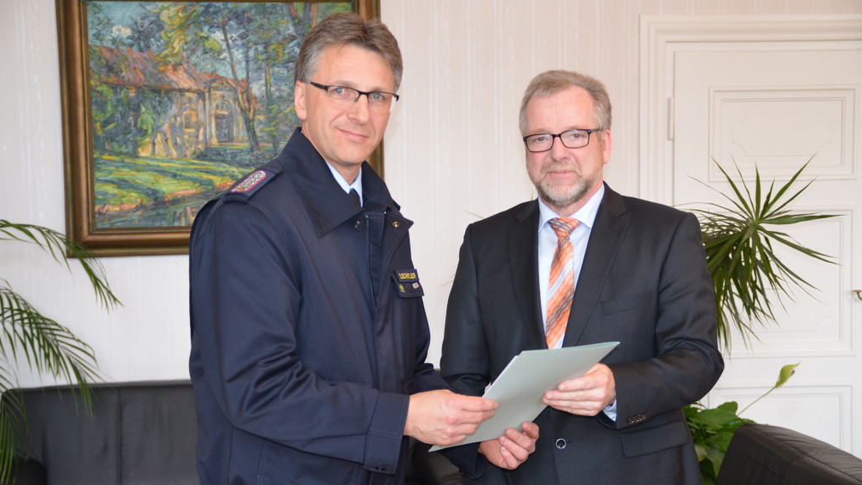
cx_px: 428
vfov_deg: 21.6
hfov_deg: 37.5
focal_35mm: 56
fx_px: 1269
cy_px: 241
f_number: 3.3
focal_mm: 35
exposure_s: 1/125
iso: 720
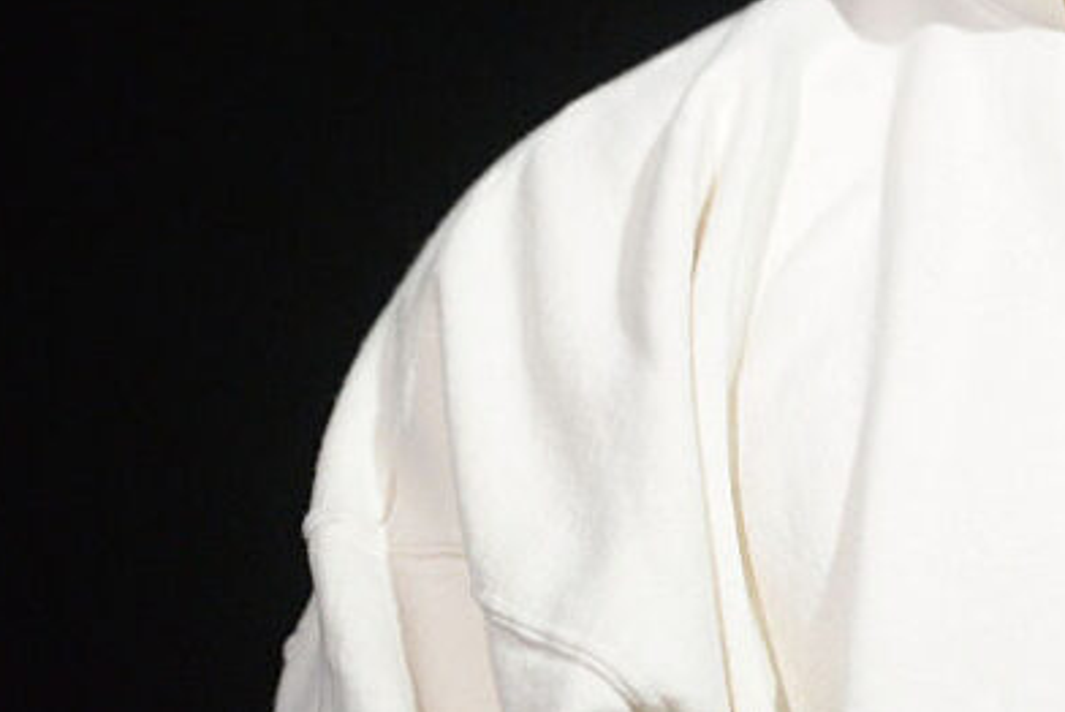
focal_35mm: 516
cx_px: 1270
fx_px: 15276
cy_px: -159
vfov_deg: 2.7
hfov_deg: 4.0
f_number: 3.2
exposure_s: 1/400
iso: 3200
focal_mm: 200
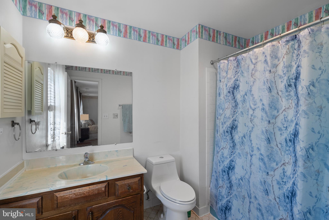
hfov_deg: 96.7
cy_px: 110
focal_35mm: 16
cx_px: 164
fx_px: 146
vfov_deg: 73.8
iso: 800
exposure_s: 1/15
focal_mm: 16
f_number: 8
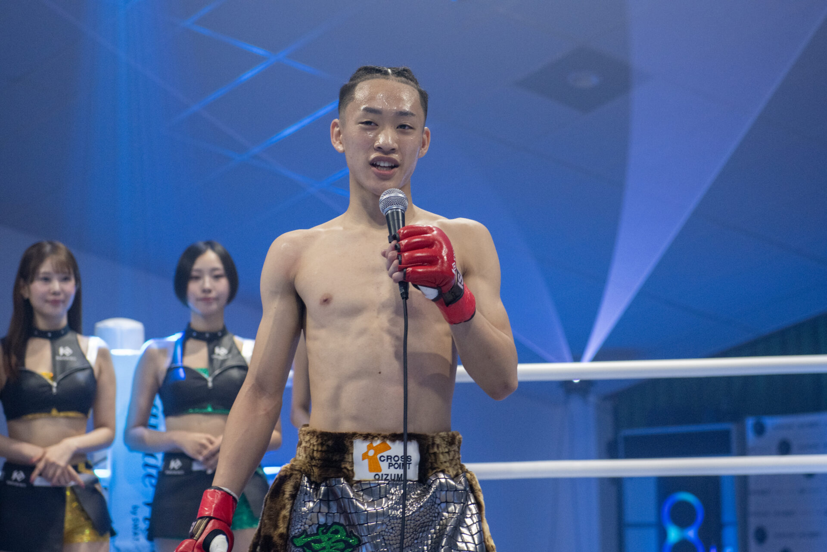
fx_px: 1516
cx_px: 414
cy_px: 276
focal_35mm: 66
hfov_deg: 30.5
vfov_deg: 20.6
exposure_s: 1/200
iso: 2000
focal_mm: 66
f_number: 4
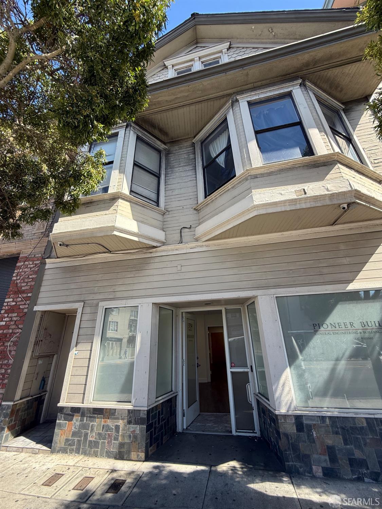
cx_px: 191
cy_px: 254
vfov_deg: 102.1
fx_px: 206
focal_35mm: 14
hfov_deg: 85.7
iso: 64
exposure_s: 1/540
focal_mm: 2.22
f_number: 2.2
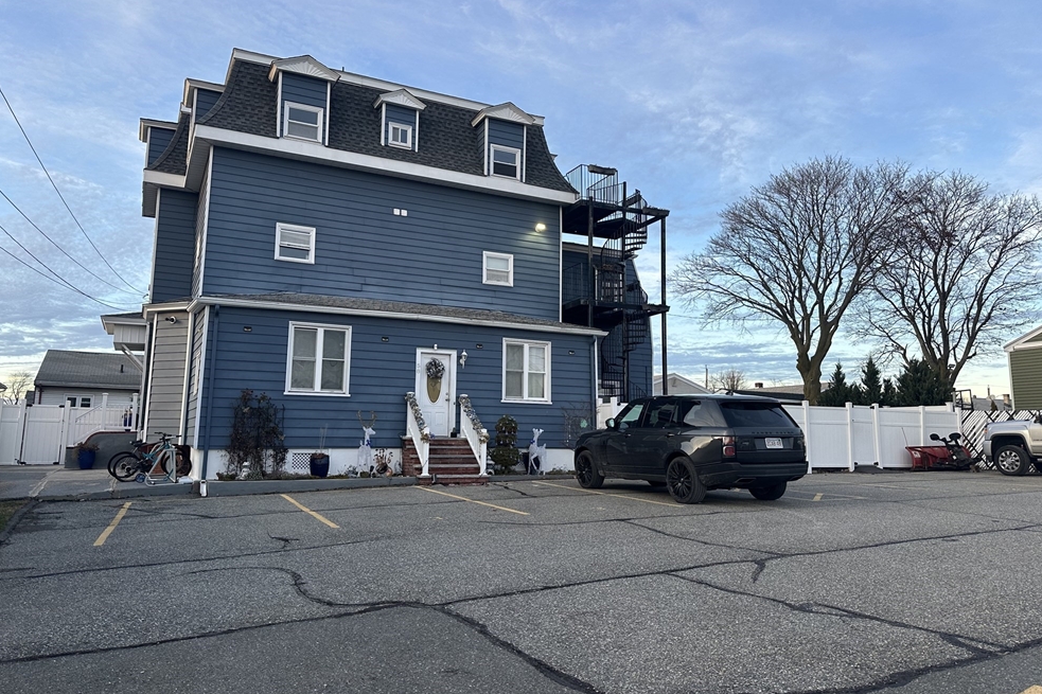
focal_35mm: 26
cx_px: 507
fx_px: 752
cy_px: 326
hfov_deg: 69.4
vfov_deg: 49.5
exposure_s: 1/213
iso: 64
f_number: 1.78
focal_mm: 6.86
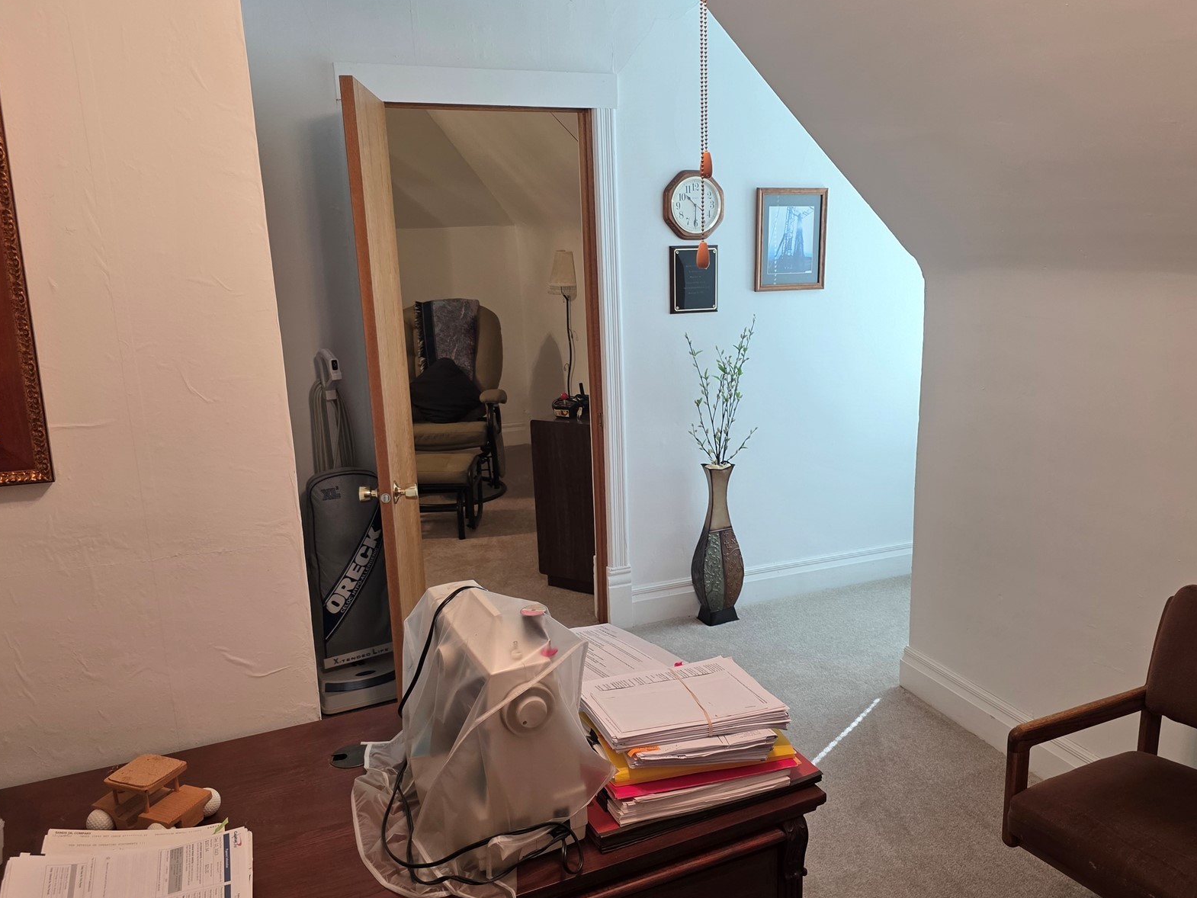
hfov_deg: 59.8
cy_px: 483
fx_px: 1038
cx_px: 674
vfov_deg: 46.8
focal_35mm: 30
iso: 160
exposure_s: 1/120
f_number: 1.7
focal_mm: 6.3
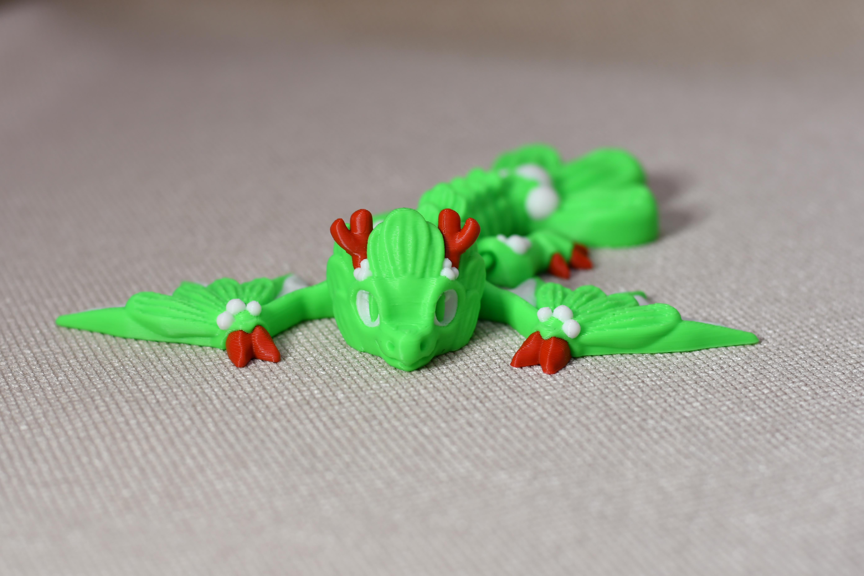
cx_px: 432
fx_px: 1800
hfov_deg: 27.0
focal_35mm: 75
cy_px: 288
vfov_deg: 18.2
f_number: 4
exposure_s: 1/100
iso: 100
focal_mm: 50
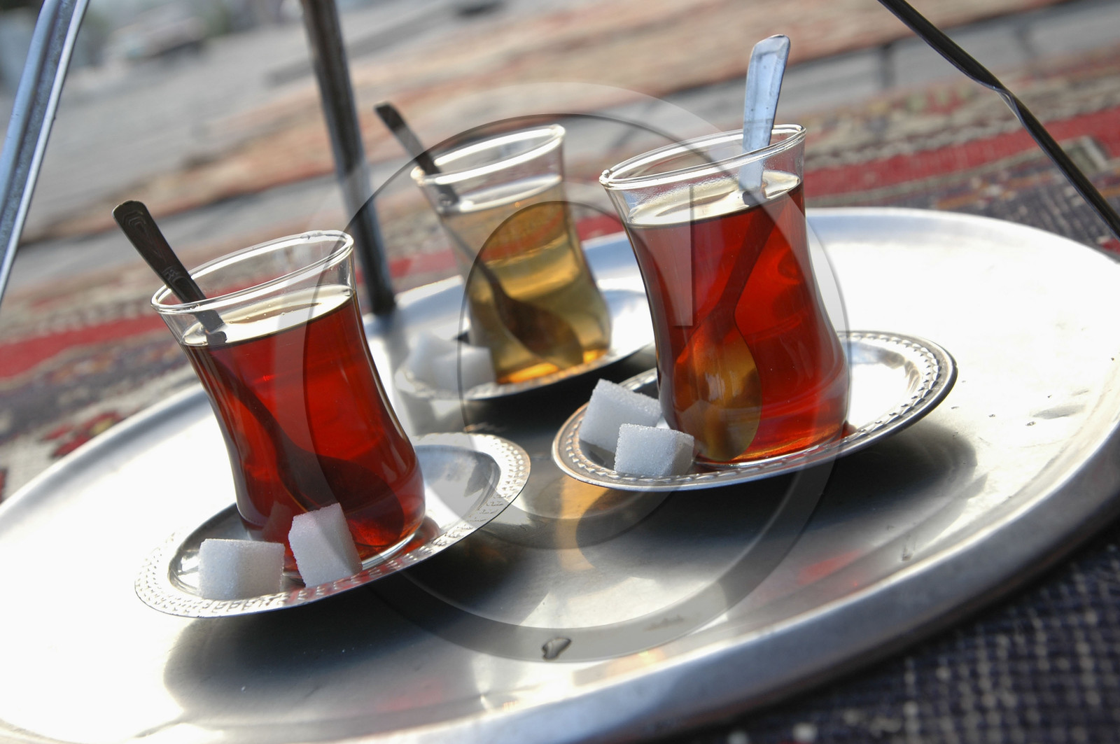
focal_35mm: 42
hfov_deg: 46.4
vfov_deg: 31.8
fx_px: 1305
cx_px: 560
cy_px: 372
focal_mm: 28
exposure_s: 1/60
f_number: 5
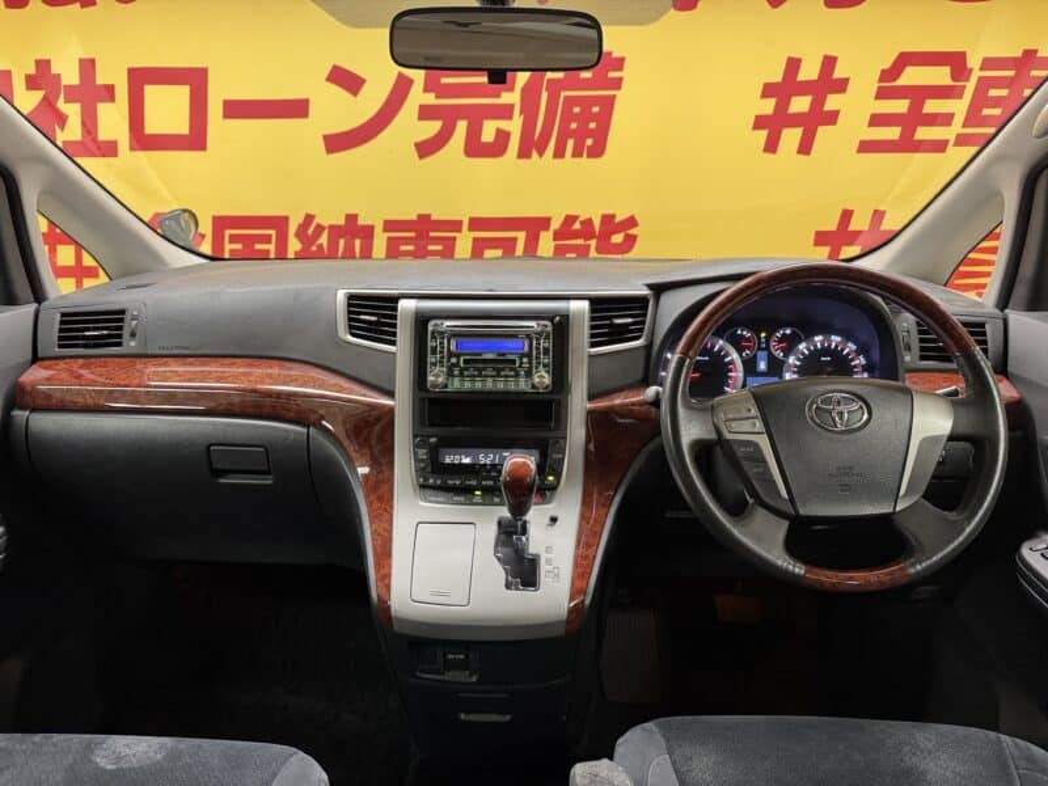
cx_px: 524
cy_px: 393
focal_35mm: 24
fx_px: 727
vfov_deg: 56.8
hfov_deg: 71.6
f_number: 1.78
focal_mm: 6.76
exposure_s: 1/50
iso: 320
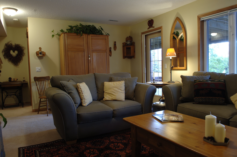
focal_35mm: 27
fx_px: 178
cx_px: 118
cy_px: 78
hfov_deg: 67.4
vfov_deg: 47.8
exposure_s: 1.5
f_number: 8
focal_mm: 18
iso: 100
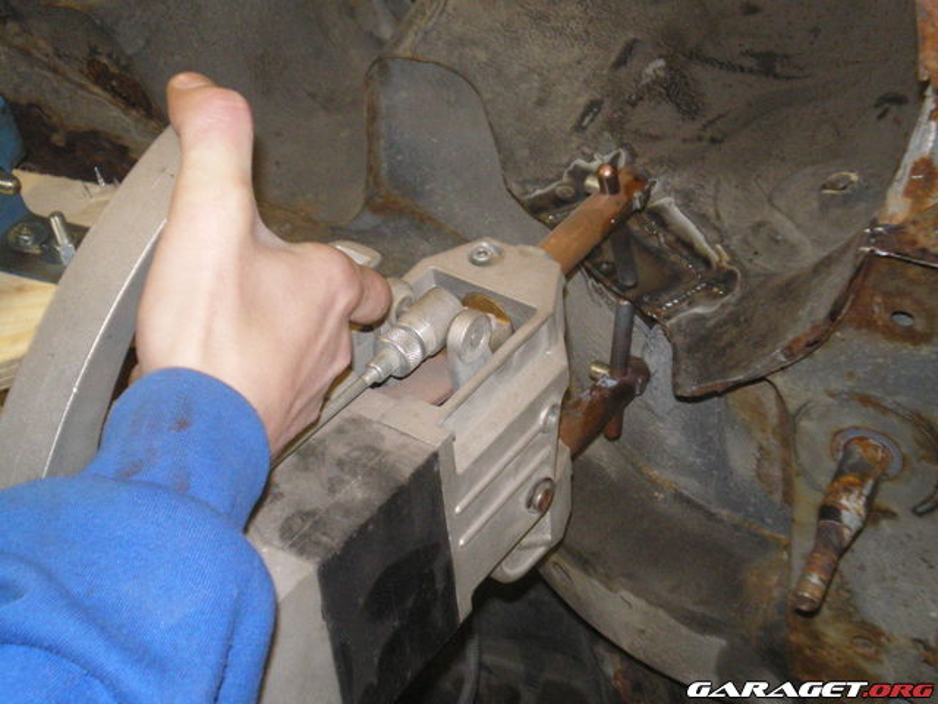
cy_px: 352
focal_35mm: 68
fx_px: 1843
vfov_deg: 21.6
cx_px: 469
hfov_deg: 28.6
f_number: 4.4
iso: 400
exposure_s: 1/40
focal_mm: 11.3
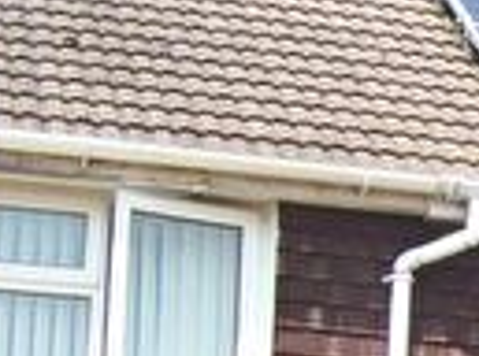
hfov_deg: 9.3
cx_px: 1069
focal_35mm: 196
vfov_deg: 7.4
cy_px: 517
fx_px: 2705
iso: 64
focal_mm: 5.85
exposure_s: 1/500
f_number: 3.2
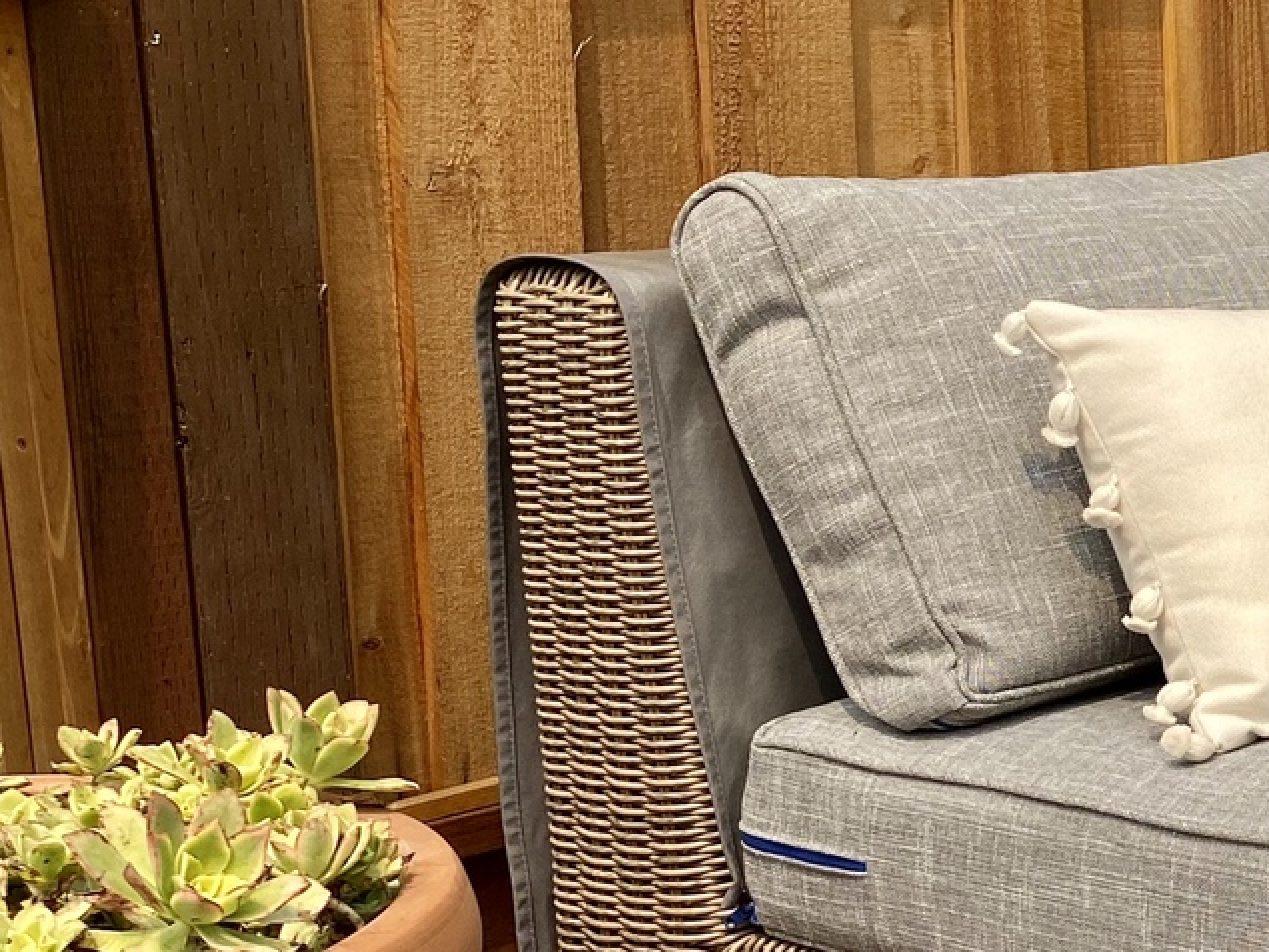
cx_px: 1697
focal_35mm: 82
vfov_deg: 17.9
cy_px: 720
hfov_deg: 21.3
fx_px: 3007
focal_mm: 4.25
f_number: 1.8
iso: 32
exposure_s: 1/2222
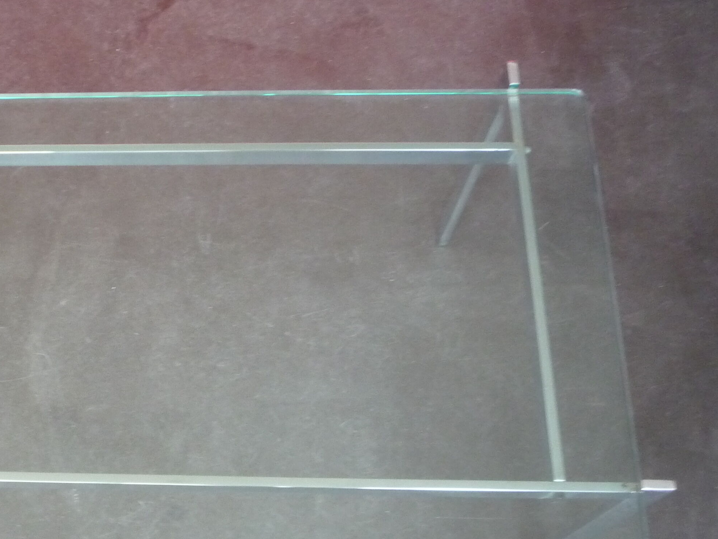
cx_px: 67
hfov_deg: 33.1
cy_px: 332
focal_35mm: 55
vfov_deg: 26.5
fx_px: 1141
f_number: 3.3
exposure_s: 1/30
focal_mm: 5.2
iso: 400
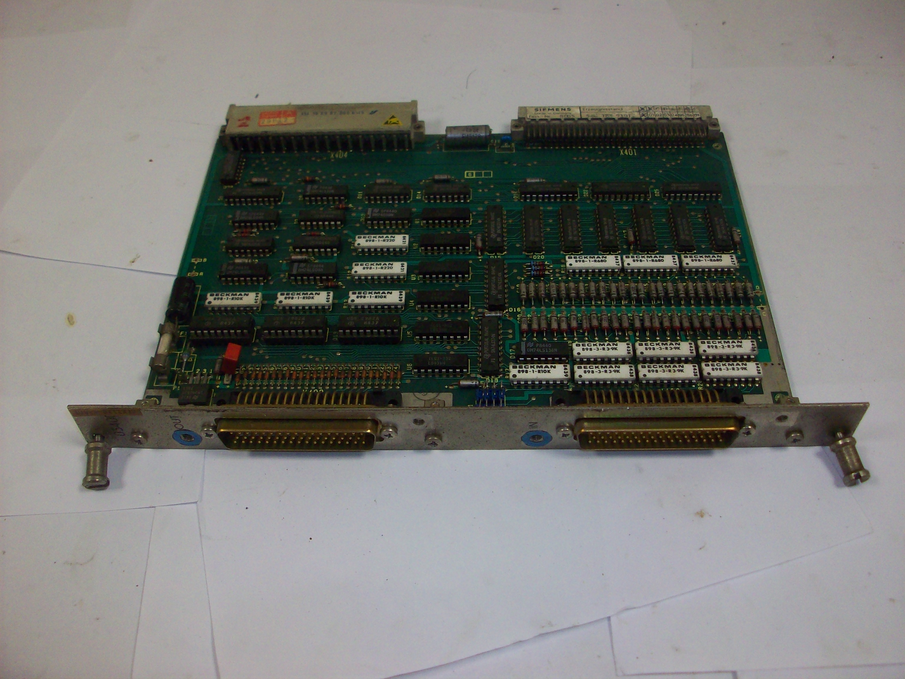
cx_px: 452
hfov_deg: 54.0
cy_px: 340
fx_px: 889
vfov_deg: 41.8
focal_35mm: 34
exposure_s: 1/91
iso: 160
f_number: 2.8
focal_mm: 5.7
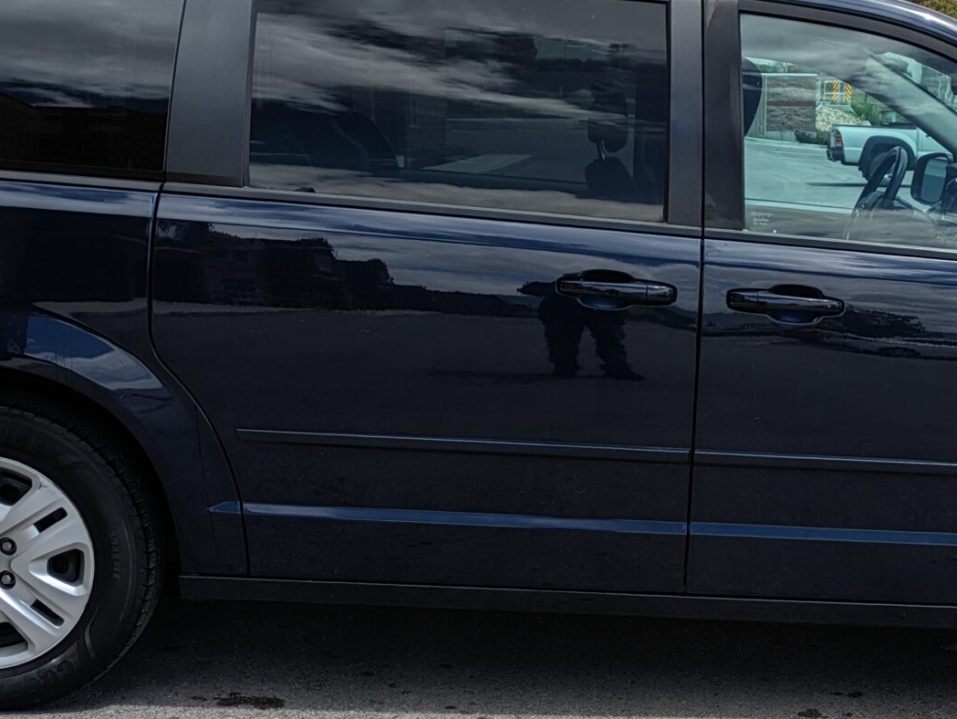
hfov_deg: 31.3
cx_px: 675
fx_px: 1687
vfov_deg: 24.0
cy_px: 396
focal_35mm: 61
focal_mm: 5.43
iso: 48
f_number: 1.89
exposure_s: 1/2294
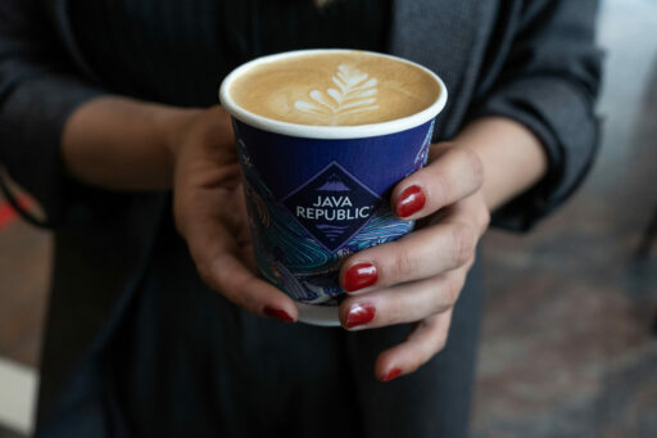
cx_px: 328
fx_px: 584
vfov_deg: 41.1
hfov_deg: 58.7
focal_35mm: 32
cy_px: 219
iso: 2500
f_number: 5.6
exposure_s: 1/200
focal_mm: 32
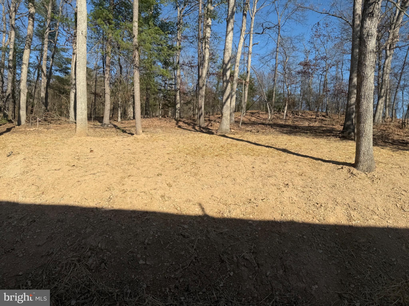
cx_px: 204
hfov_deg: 71.6
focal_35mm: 24
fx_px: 284
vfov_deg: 56.8
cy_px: 153
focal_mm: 6.76
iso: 80
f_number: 1.78
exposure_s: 1/3021
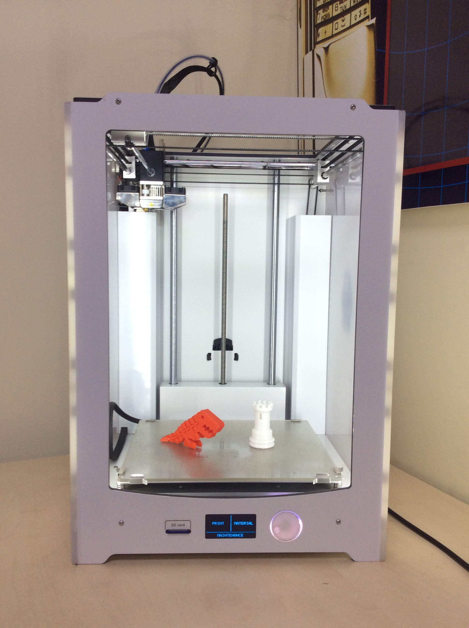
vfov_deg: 56.9
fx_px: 580
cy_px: 314
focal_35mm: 32
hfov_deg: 44.1
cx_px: 234
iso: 40
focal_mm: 3.3
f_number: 2.4
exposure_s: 1/25
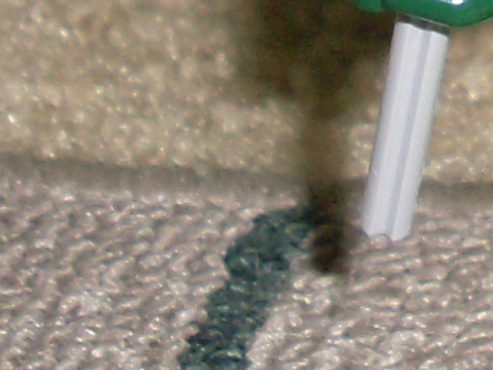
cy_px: -131
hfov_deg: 7.8
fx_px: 3477
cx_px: 945
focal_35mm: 244
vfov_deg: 6.0
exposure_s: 1/45
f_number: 7.7
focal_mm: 6.3
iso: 100
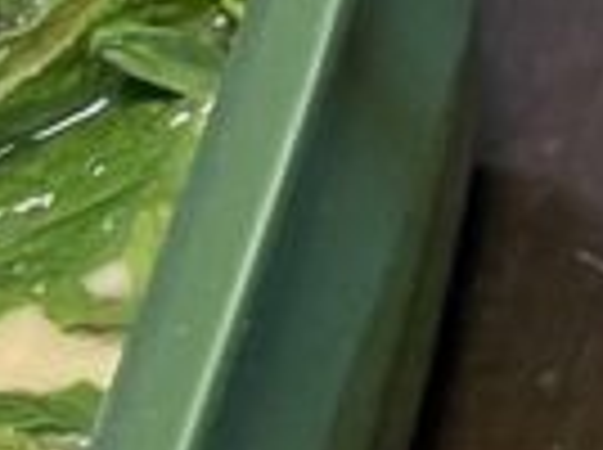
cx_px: 2282
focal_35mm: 199
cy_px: 680
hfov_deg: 7.5
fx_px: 3460
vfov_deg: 7.3
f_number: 1.6
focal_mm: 4.2
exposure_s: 1/60
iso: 200
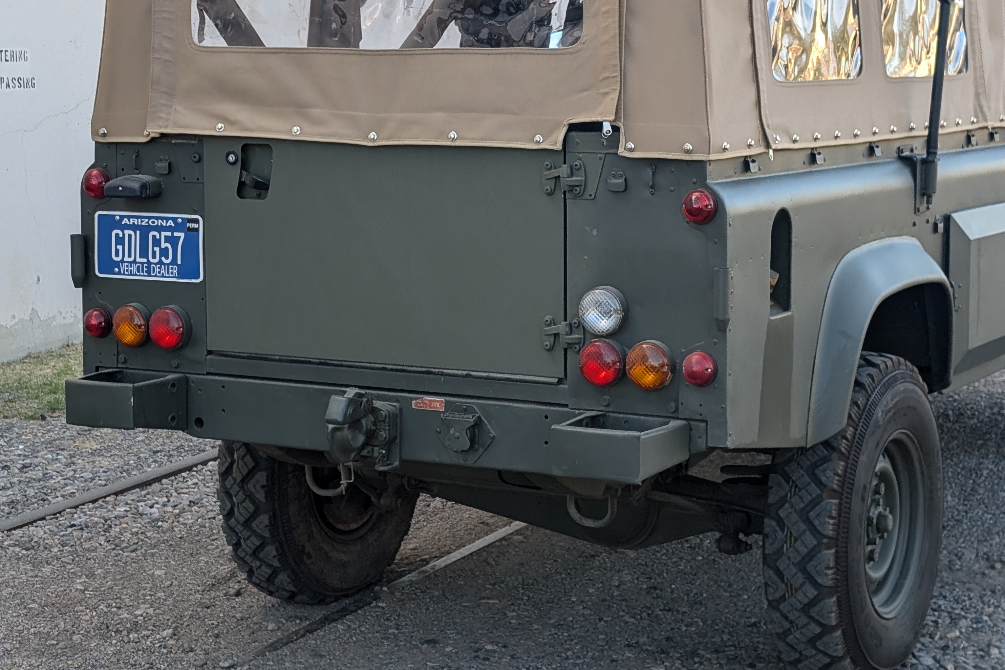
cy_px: 221
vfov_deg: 19.9
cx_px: 502
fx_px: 1898
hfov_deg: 29.7
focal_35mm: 68
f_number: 1.68
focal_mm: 6.9
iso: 33
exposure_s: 1/240
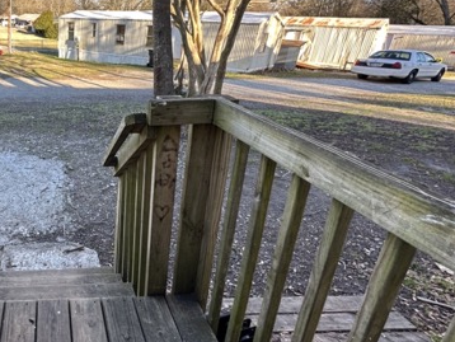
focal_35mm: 25
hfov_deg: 60.4
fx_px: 329
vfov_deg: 54.6
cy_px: 139
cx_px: 58
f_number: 2.2
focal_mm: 2.22
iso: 40
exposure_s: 1/165
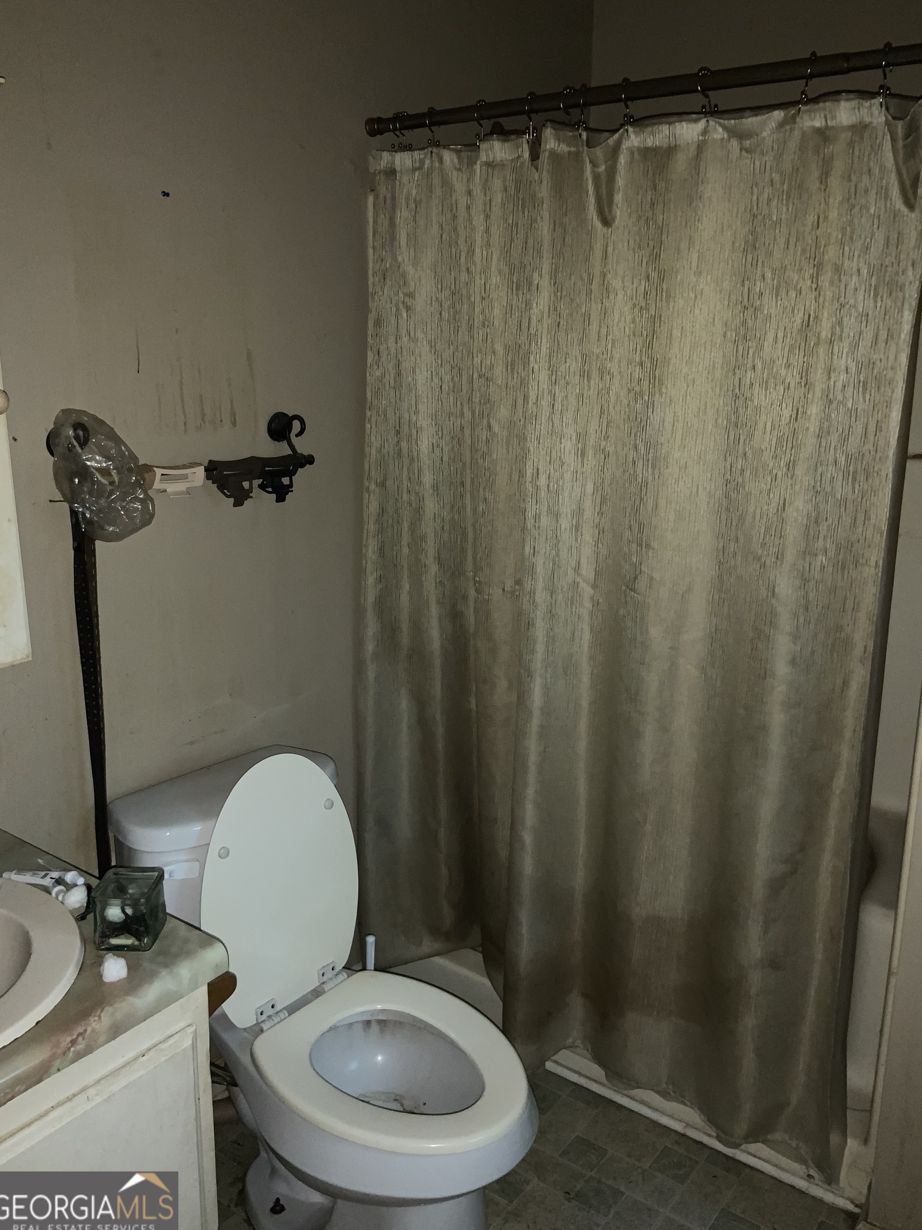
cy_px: 599
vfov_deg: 60.0
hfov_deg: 46.8
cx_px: 465
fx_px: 1066
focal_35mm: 30
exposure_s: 1/24
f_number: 1.8
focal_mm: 3
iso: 64
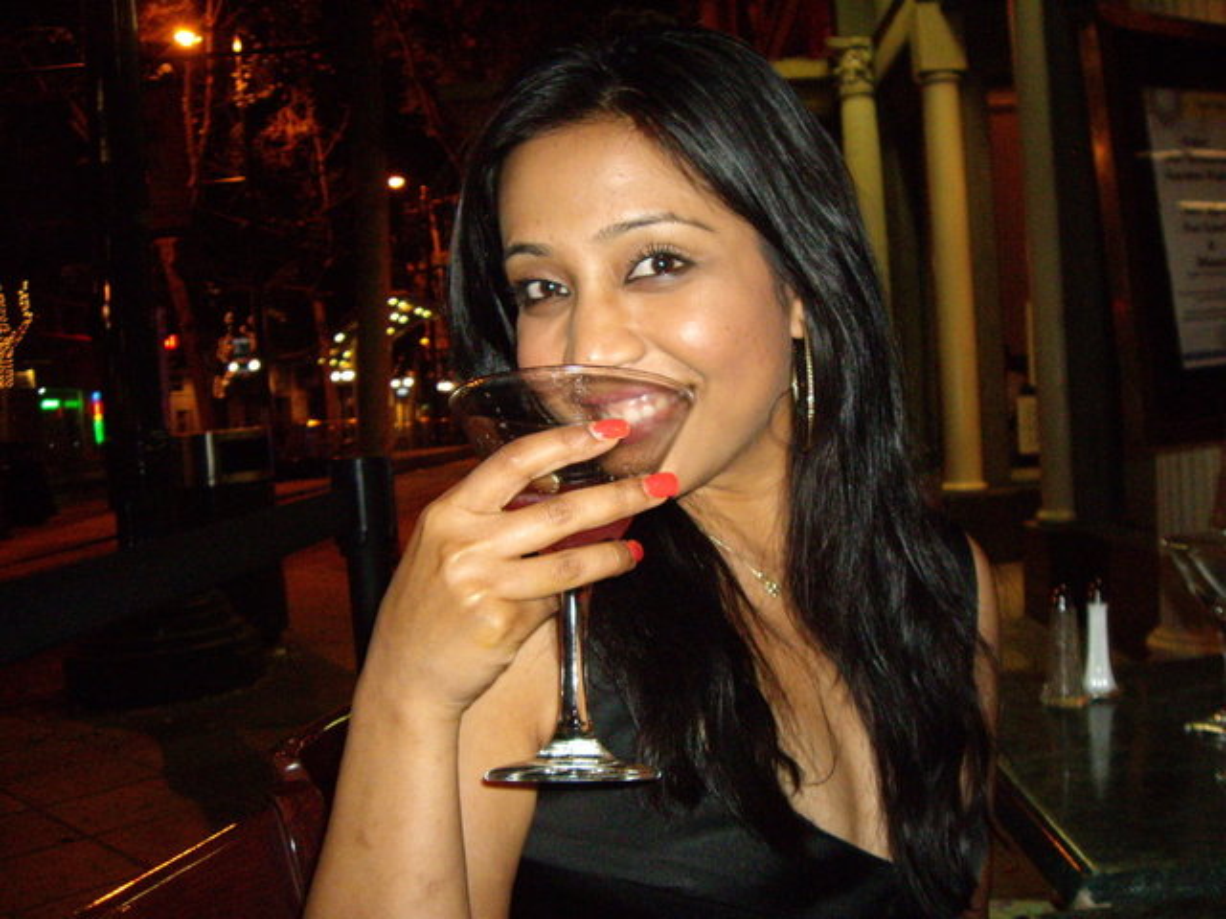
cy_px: 460
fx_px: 1346
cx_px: 613
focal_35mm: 38
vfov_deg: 37.7
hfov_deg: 49.0
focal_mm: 6.2
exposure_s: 1/40
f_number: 2.7
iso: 400
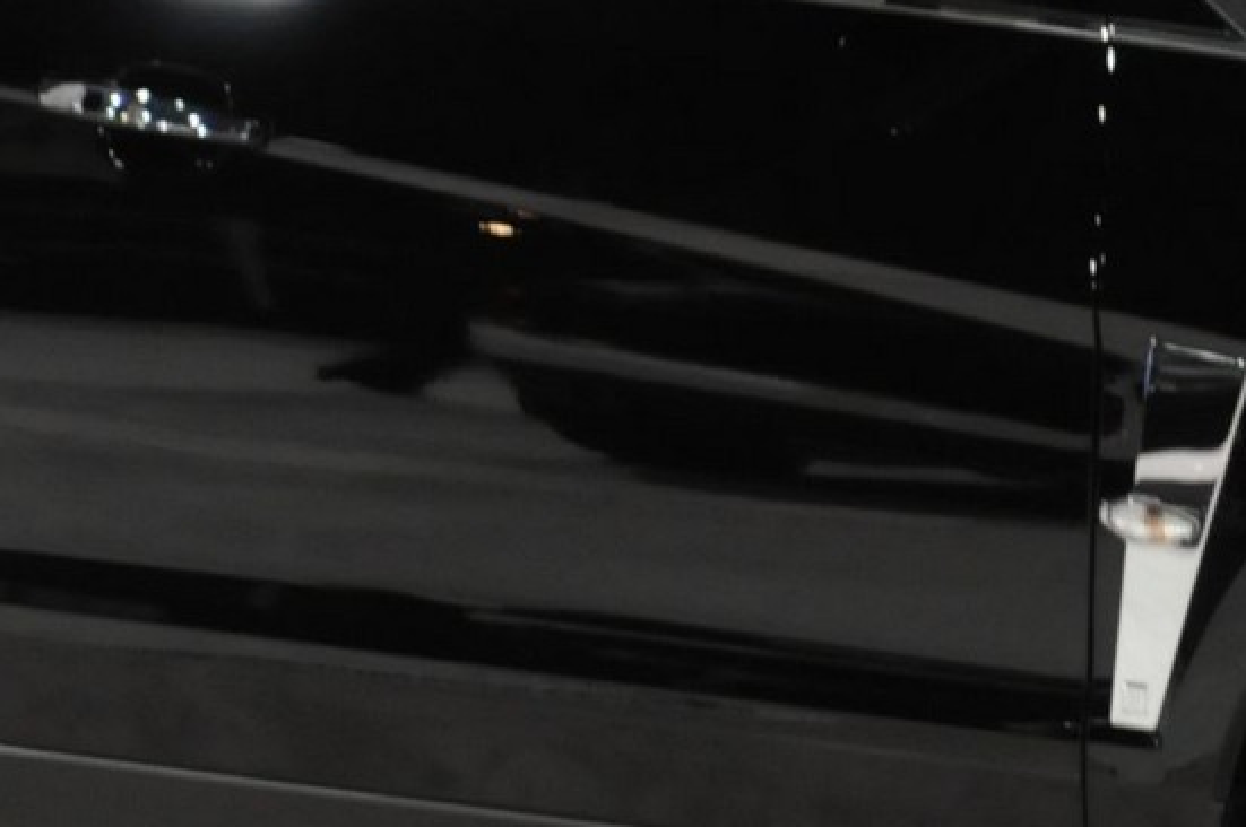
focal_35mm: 245
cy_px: 155
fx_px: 8470
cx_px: 909
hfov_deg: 8.4
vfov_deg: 5.6
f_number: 5
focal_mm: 36
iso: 800
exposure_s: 1/20
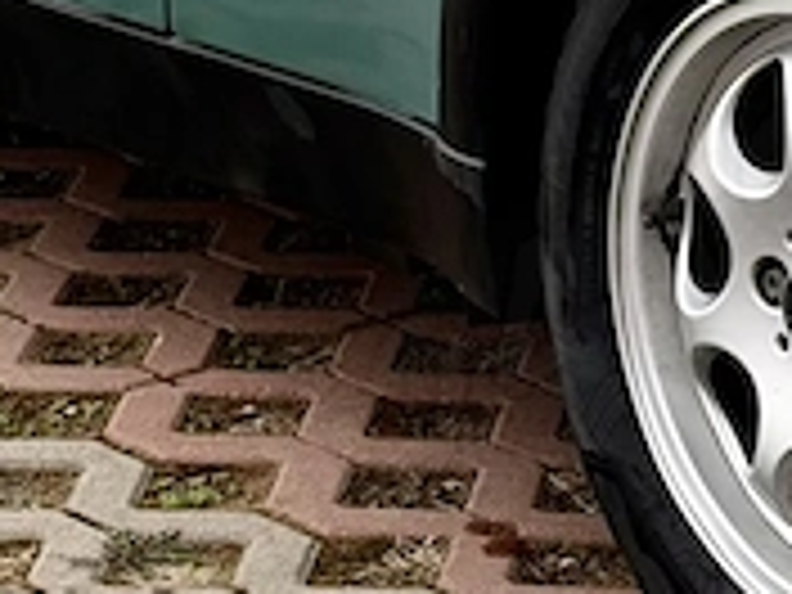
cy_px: -612
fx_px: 6246
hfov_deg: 7.2
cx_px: 904
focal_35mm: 273
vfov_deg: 5.3
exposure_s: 1/1403
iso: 64
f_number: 1.78
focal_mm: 6.76
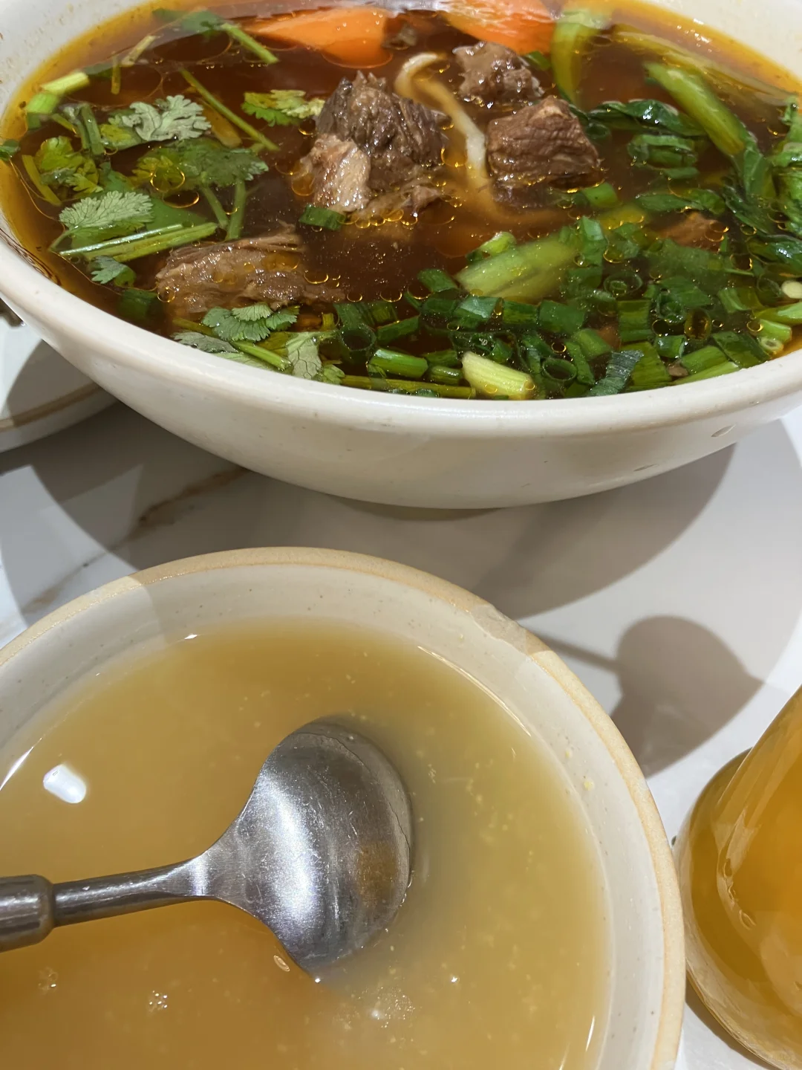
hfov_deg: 49.7
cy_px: 535
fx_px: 865
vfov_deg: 63.4
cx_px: 401
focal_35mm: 28
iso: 80
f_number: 1.8
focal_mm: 3.99
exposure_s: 1/50
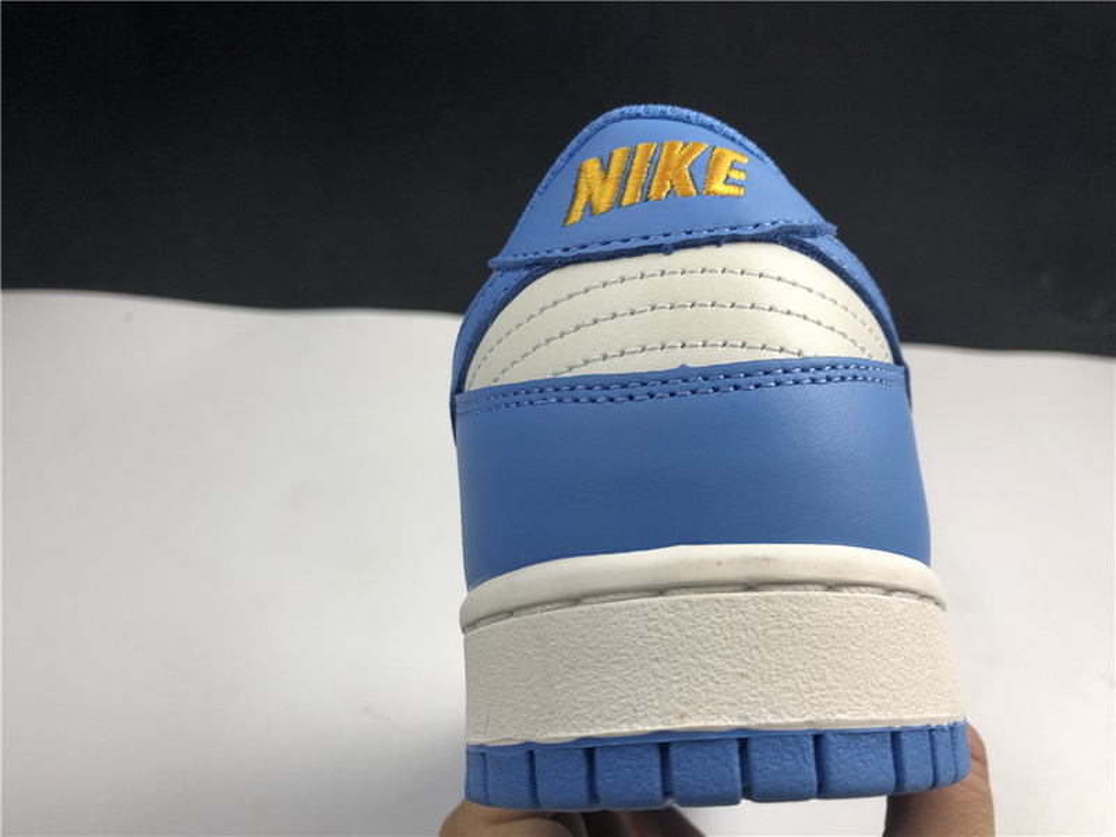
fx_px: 903
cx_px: 558
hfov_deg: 63.4
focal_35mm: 28
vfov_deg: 49.7
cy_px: 418
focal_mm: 4
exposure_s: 1/50
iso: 20
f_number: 1.8
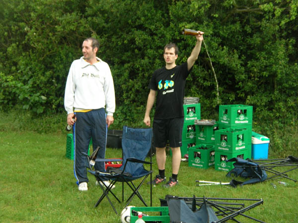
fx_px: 671
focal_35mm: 78
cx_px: 149
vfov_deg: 18.9
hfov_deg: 25.0
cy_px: 112
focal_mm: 12.8
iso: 50
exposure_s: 1/122
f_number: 3.3
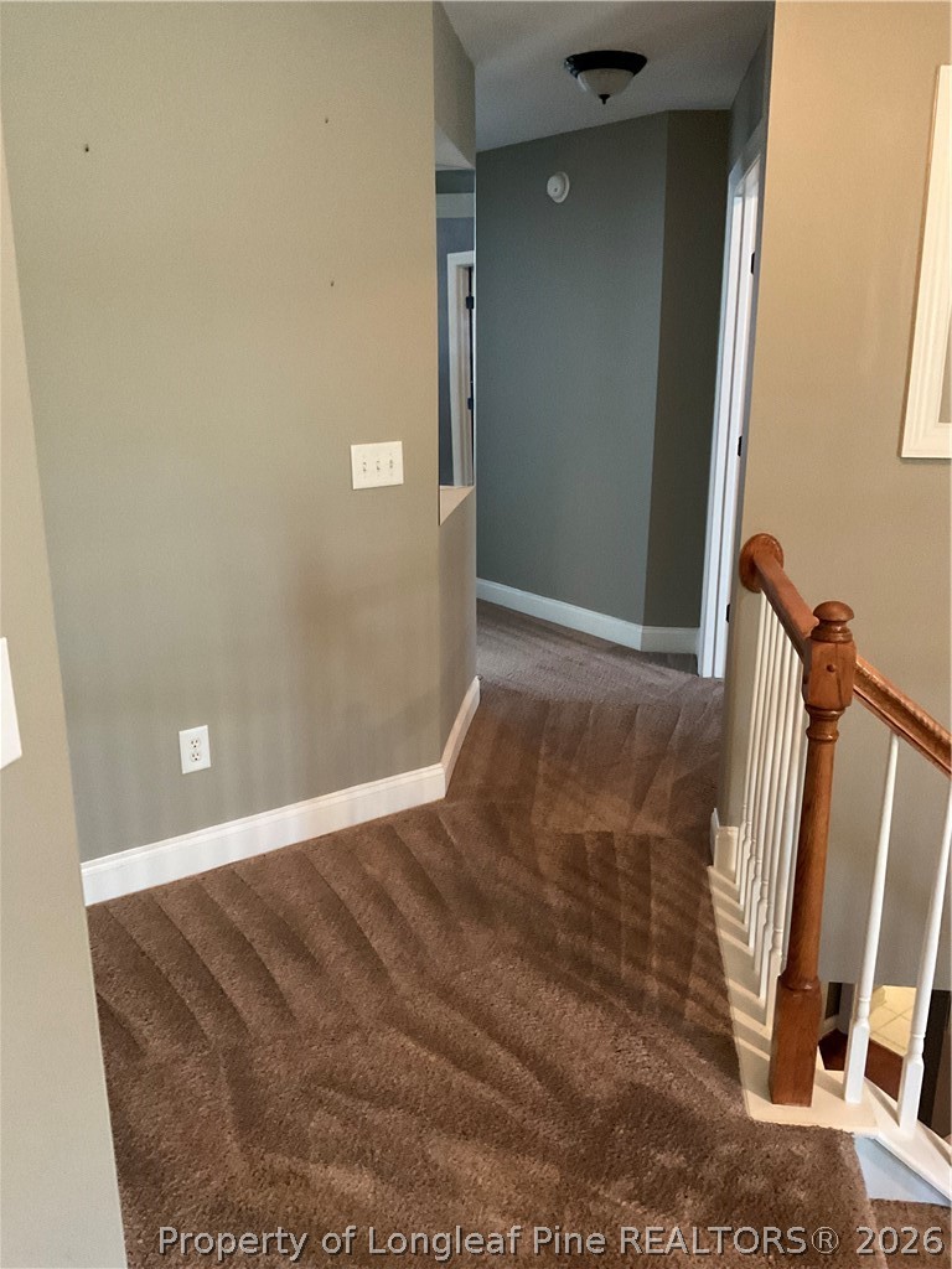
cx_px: 476
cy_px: 634
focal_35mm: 29
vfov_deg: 61.7
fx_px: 1063
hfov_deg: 48.2
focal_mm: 3
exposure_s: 1/40
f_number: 1.8
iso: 320
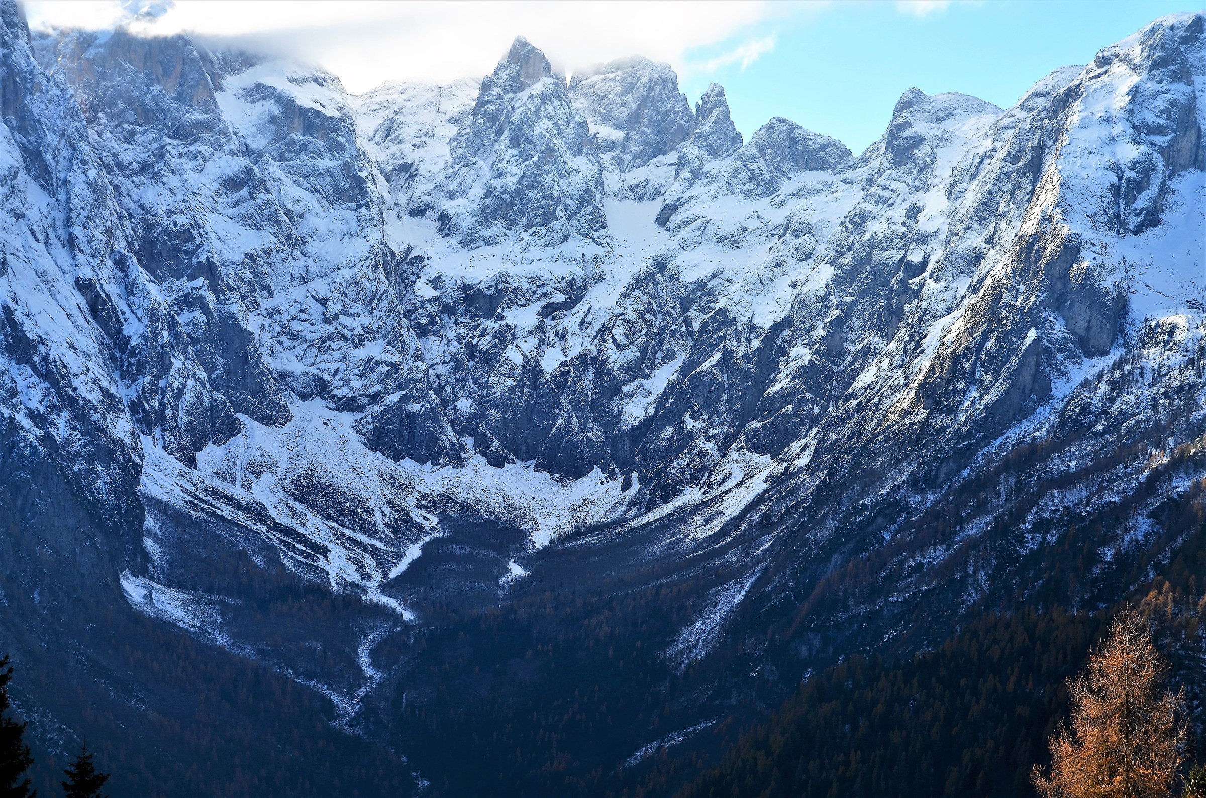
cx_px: 603
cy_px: 399
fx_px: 2758
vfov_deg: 16.5
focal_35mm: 82
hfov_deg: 24.7
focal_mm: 55
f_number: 9
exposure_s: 1/320
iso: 100
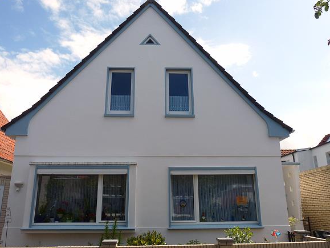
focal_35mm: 28
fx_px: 267
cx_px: 164
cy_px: 125
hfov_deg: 63.5
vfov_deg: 49.7
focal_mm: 4.8
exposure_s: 1/400
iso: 100
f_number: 5.6
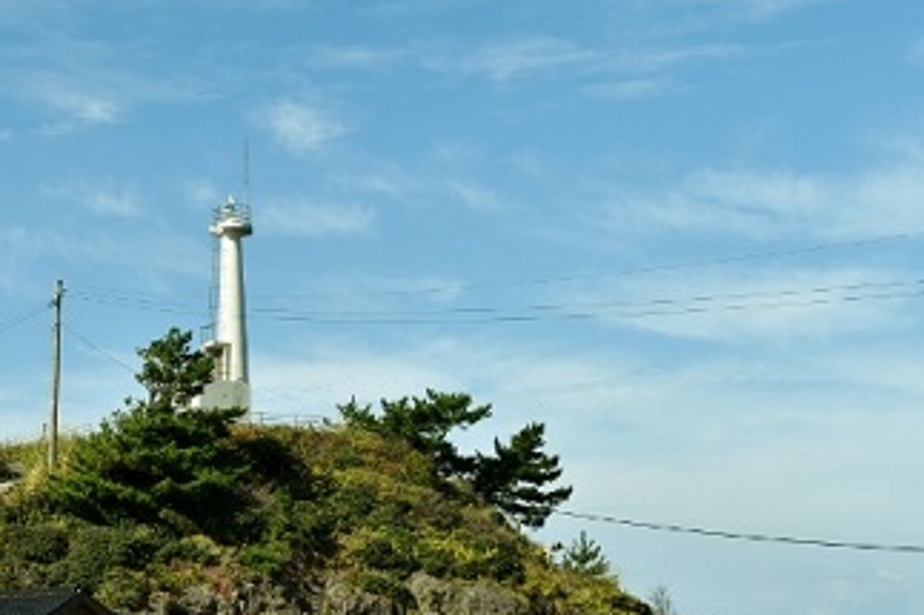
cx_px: 232
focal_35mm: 63
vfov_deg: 21.5
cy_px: 442
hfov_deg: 31.5
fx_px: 1610
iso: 100
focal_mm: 27
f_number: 13
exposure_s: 1/200
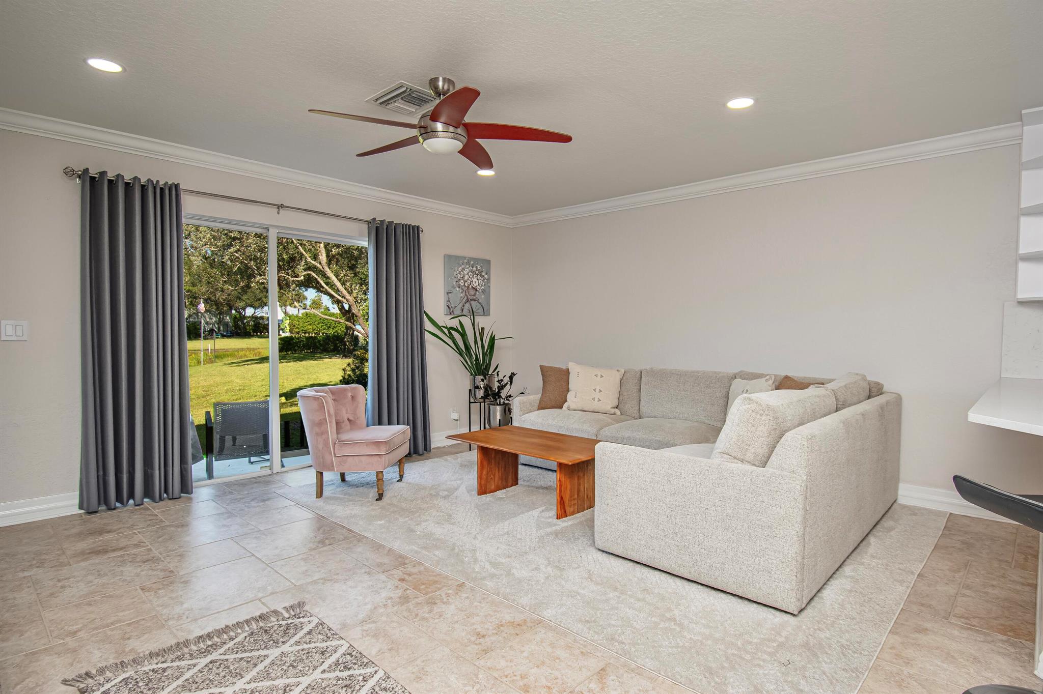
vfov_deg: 63.2
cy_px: 347
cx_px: 522
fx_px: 565
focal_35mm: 20
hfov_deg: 85.4
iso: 220
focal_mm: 13
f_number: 5.6
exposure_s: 1/125
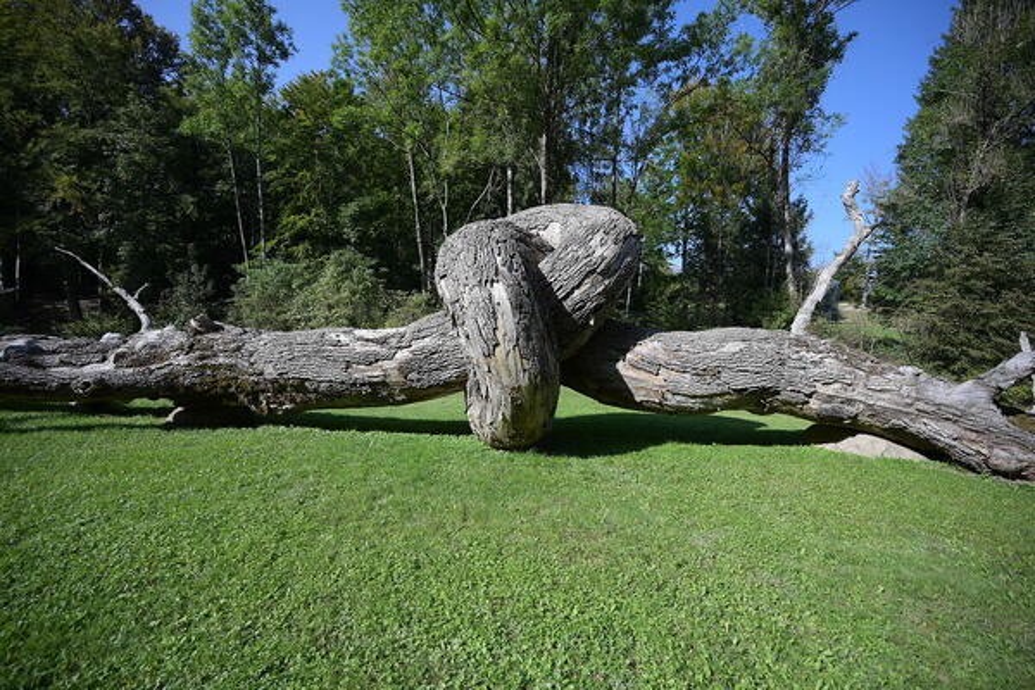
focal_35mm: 14
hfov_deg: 104.3
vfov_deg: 81.2
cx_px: 518
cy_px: 345
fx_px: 402
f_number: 4
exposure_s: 1/1000
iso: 160
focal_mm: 14
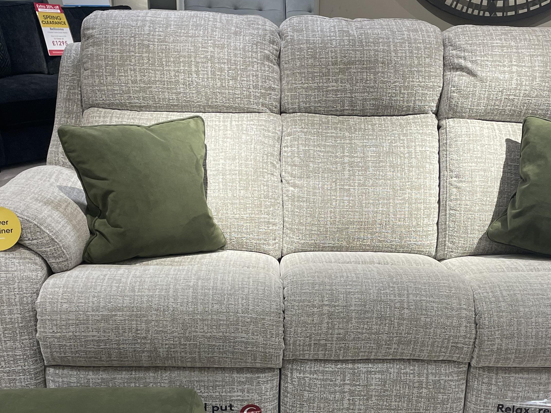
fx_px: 780
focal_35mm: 49
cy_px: 312
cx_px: 325
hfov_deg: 38.8
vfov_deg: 29.2
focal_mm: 4.2
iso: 80
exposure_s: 1/100
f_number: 1.6
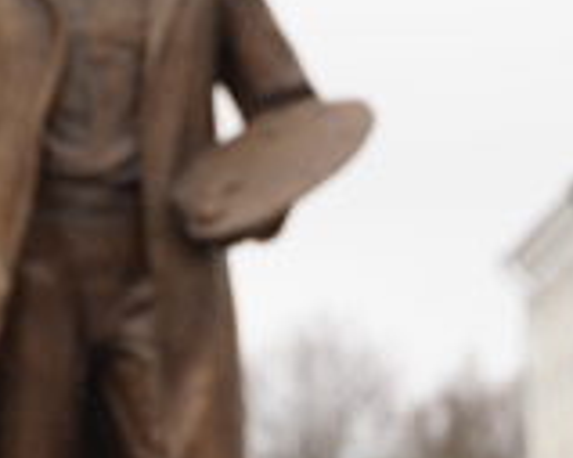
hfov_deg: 6.4
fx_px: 5135
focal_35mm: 303
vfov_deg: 5.0
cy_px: 835
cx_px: 501
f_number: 2.8
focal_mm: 50
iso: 400
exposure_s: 1/640
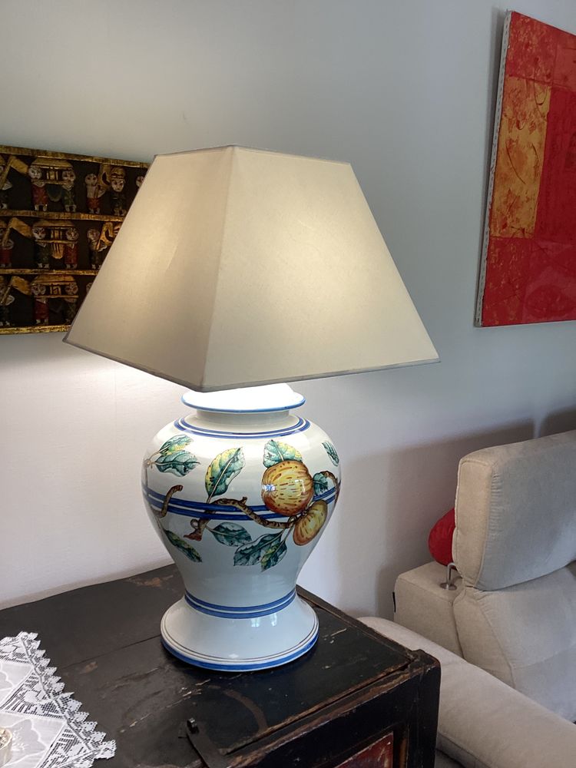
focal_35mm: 31
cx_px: 288
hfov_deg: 45.4
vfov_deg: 58.4
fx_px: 688
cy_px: 384
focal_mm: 3.3
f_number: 2.4
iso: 50
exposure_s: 1/50
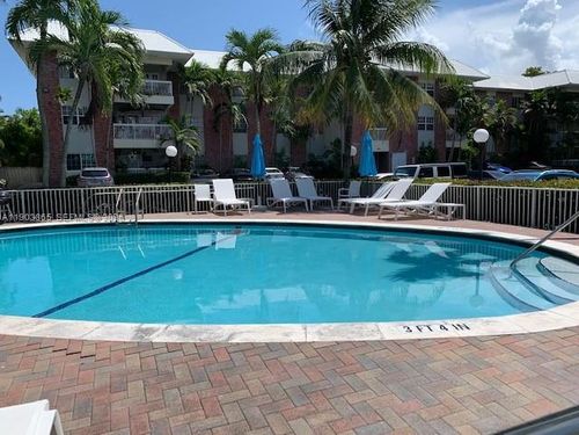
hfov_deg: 67.3
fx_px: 435
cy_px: 218
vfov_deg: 53.1
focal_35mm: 26
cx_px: 290
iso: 25
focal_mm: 4.25
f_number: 1.8
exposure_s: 1/3185
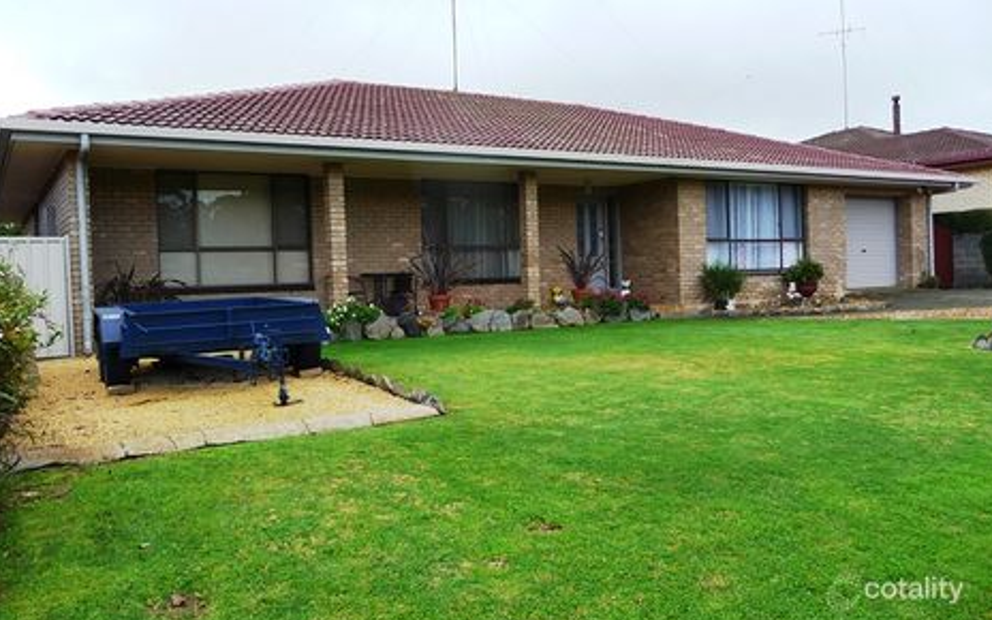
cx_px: 496
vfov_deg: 39.4
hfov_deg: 59.7
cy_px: 298
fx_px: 865
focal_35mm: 32
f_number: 3.4
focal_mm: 5
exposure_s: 1/160
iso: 100
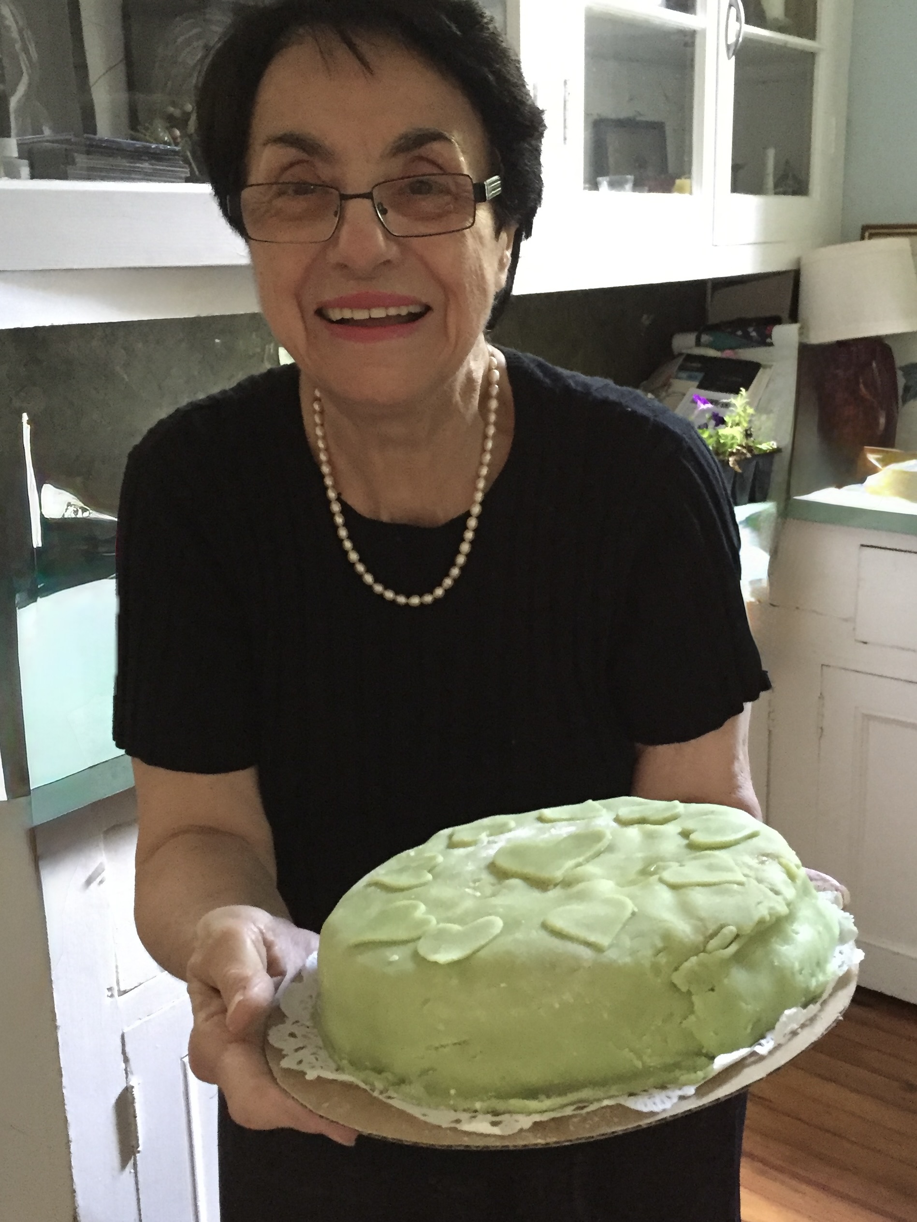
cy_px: 611
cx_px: 458
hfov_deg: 48.2
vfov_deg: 61.7
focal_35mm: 29
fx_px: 1024
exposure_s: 1/15
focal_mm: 4.15
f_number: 2.2
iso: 400
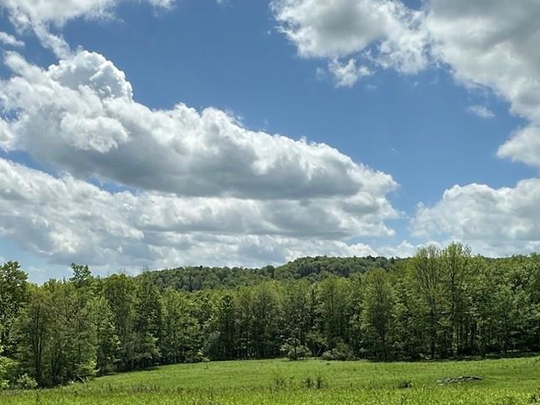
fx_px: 686
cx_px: 140
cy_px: 294
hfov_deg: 41.8
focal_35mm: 44
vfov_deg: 32.4
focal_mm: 2.22
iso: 50
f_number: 2.2
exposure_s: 1/3731
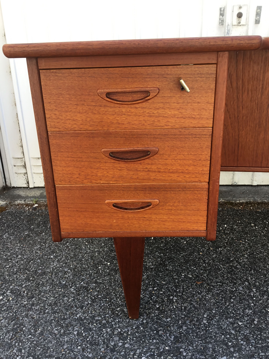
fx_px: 321
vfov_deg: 58.4
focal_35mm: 31
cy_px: 180
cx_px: 134
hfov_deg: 45.4
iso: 25
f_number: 2.4
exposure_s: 1/125
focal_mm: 3.3
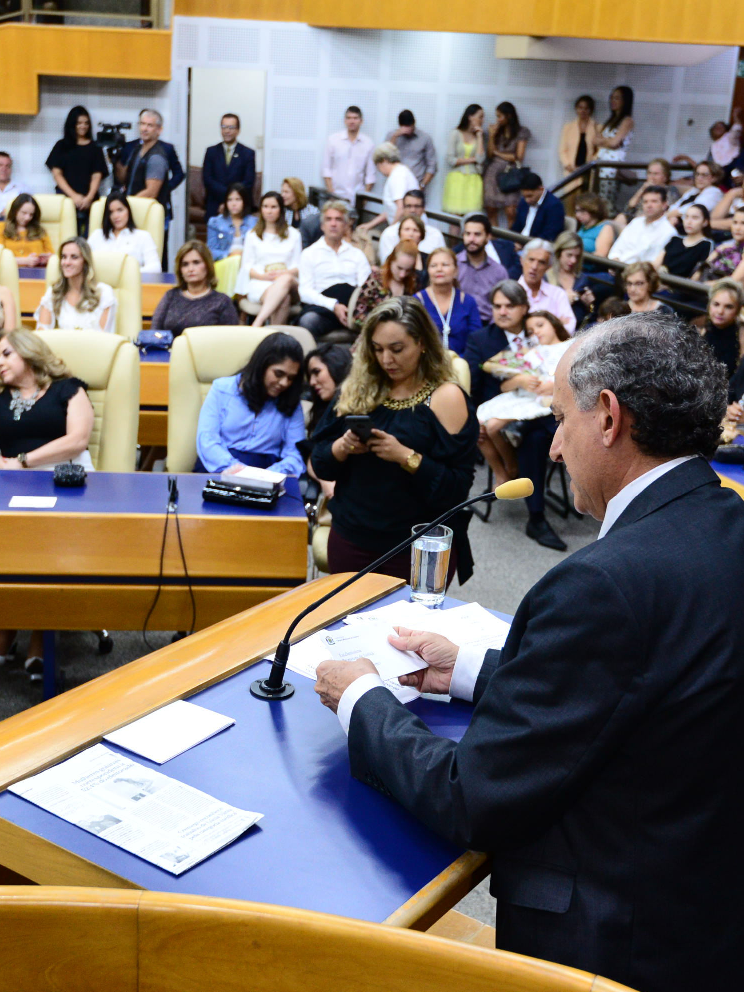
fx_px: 1462
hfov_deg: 28.5
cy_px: 494
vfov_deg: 37.5
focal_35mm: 51
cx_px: 321
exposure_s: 1/60
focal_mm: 35
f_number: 5
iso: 2500
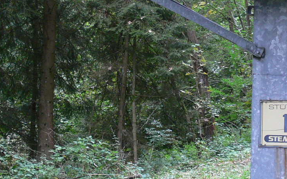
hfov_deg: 19.1
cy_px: 106
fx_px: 845
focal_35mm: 108
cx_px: 220
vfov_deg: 12.1
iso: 100
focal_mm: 7.4
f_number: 2.8
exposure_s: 1/30
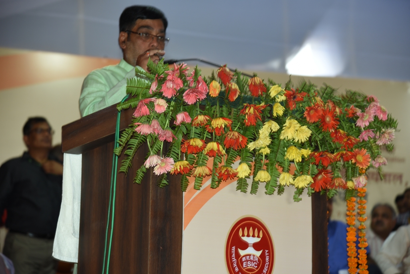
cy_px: 137
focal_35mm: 98
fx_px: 1117
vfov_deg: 14.0
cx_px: 205
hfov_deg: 20.8
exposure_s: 1/60
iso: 400
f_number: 4.5
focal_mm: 98
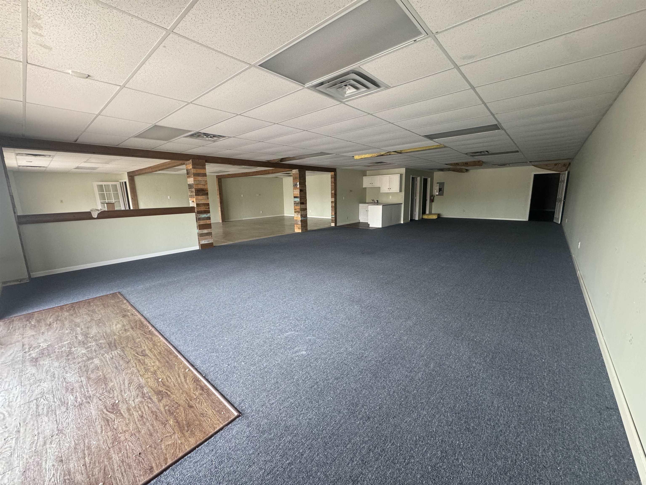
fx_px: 261
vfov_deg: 85.7
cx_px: 323
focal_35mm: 14
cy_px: 242
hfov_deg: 102.1
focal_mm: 2.22
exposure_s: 1/99
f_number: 2.2
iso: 200
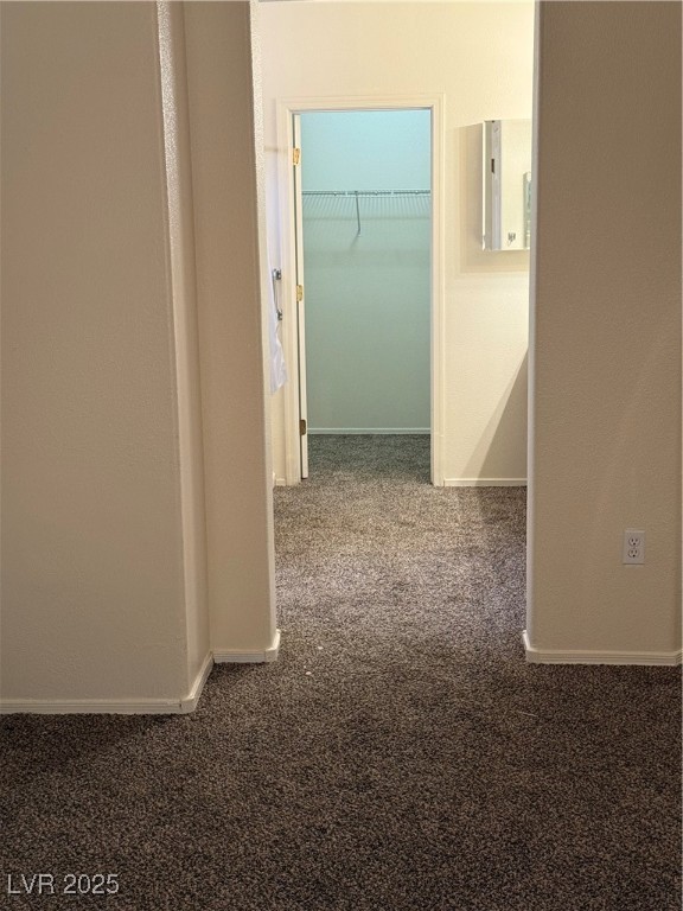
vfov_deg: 39.7
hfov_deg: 30.3
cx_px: 342
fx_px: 1263
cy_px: 456
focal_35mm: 48
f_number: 1.78
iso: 250
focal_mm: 6.76
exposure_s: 1/60
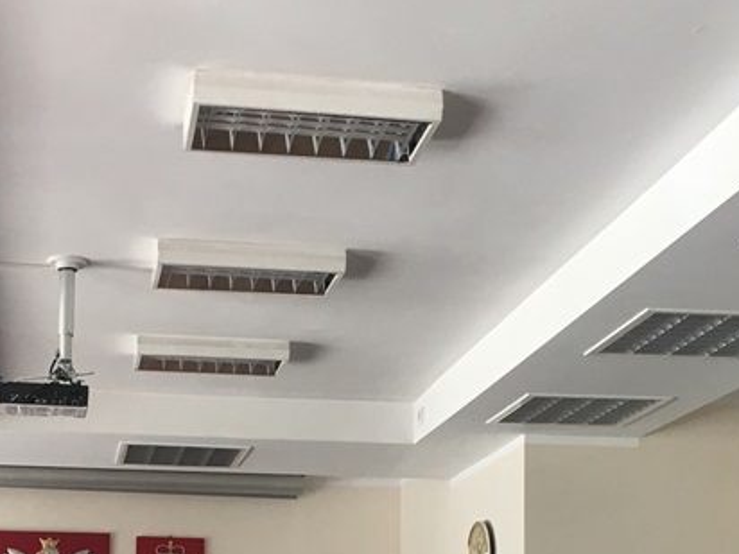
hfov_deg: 27.0
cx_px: 330
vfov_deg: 19.6
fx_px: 1537
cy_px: 595
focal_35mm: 72
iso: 50
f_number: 2.2
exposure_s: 1/33
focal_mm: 4.15
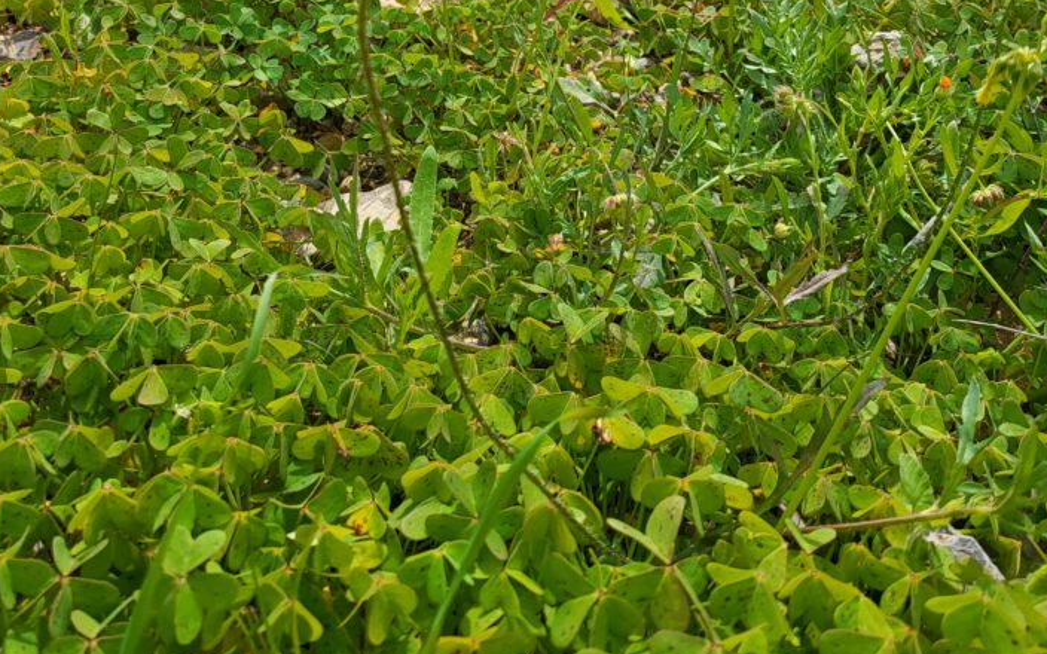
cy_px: -27
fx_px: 1056
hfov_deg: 52.7
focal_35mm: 37
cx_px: 512
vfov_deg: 31.4
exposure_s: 1/2289
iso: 40
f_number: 1.8
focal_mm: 5
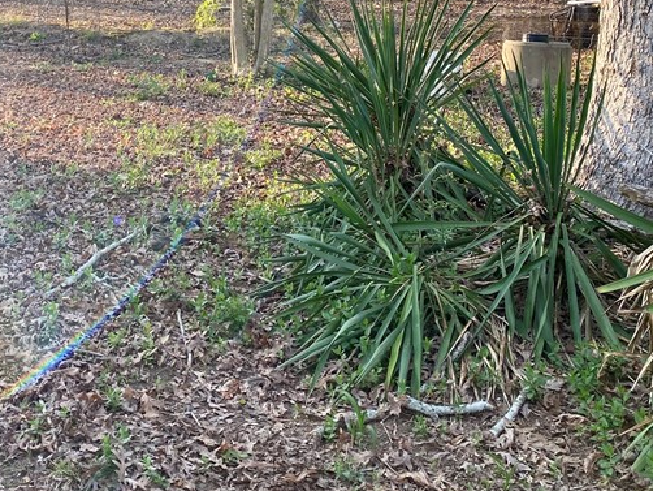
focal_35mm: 53
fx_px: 1000
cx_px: 155
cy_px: 46
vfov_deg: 26.6
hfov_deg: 35.3
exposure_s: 1/346
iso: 32
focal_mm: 4.25
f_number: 1.8
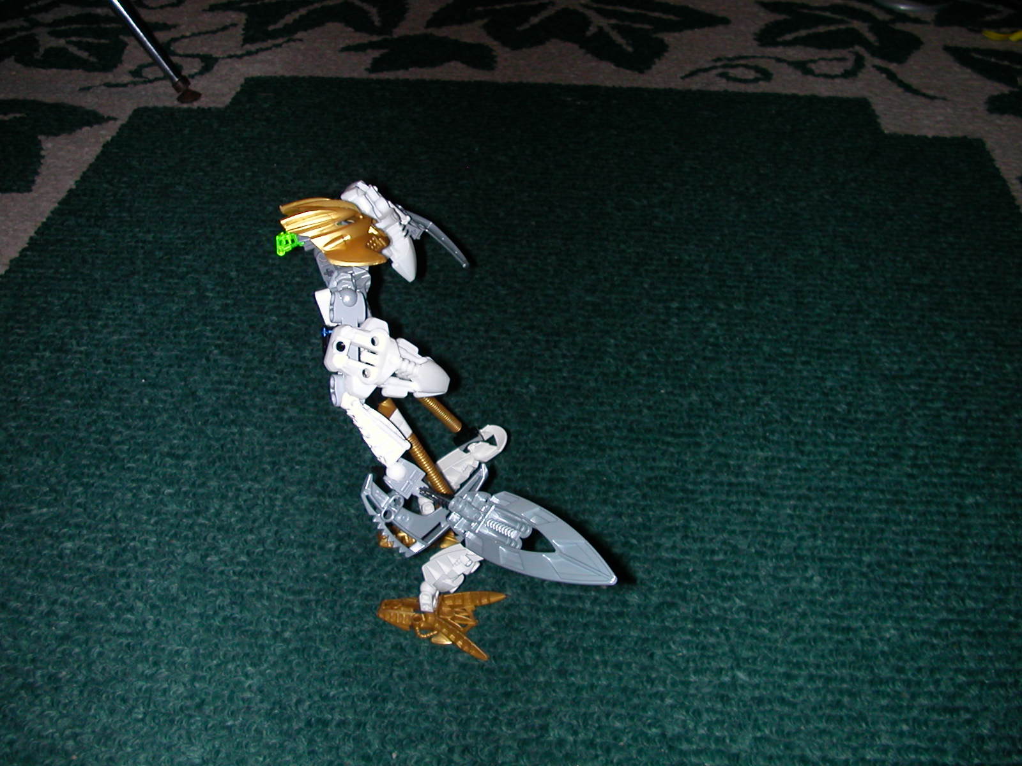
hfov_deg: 50.1
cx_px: 511
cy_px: 383
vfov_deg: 38.7
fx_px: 1092
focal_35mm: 37
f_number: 2.7
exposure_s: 1/59.9
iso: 100
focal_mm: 5.6
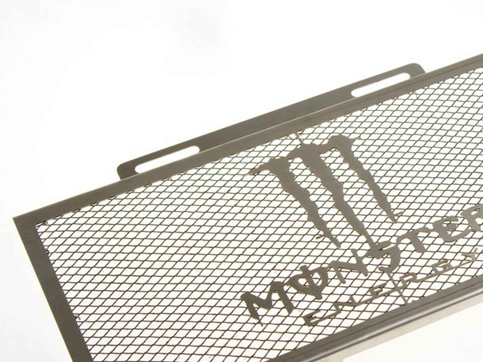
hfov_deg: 21.0
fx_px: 1298
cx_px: 338
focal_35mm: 93
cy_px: 226
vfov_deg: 15.9
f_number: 5
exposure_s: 1/8
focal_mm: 12.8
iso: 80
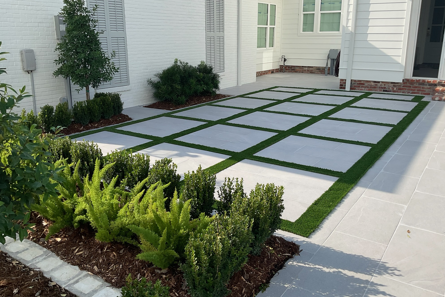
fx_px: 383
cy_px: 138
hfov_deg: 60.3
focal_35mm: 31
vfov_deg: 42.3
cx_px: 226
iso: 16
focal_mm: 3
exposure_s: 1/1577
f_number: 1.8
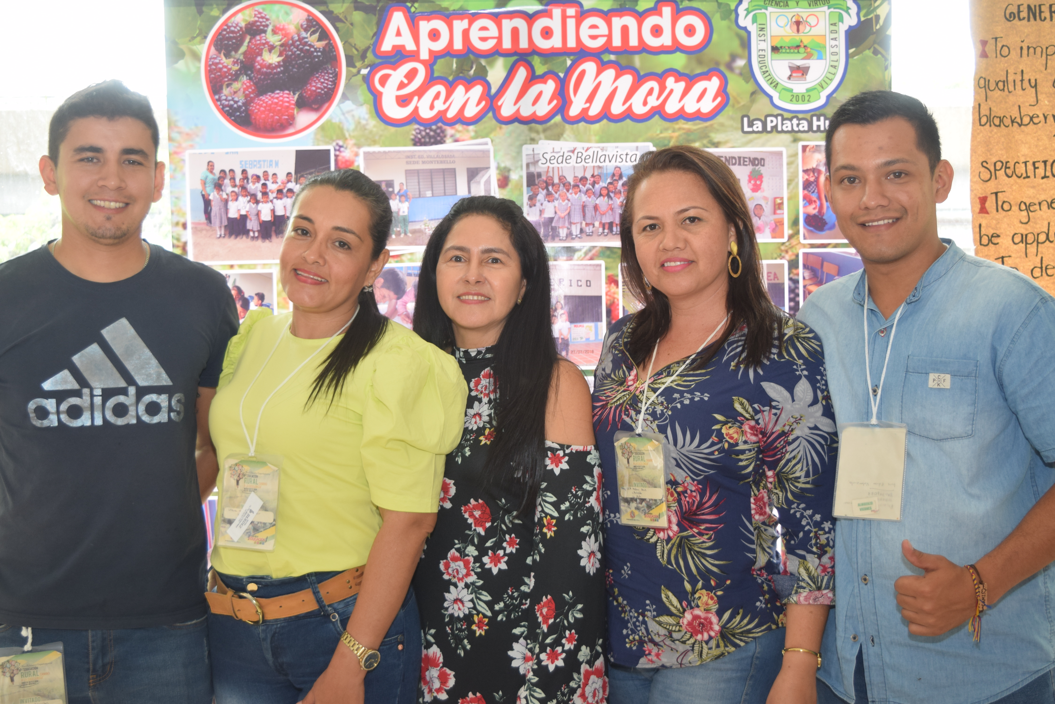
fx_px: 1363
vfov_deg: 29.0
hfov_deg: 42.3
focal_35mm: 46
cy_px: 352
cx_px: 528
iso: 400
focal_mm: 31
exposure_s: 1/80
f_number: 4.5
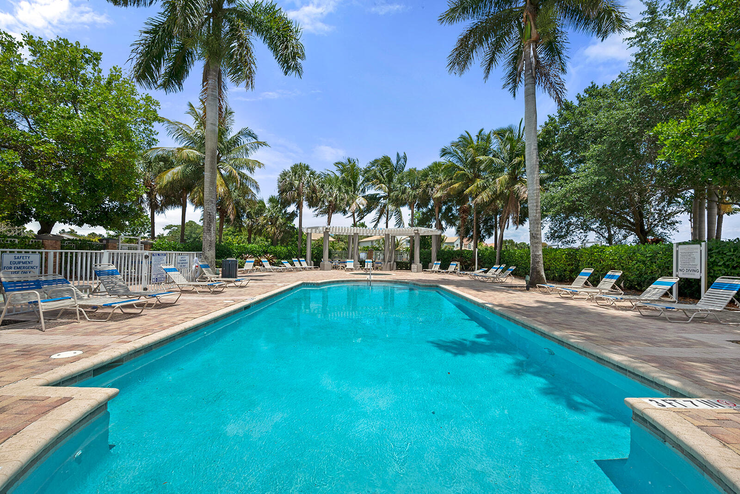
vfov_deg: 81.3
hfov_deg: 104.2
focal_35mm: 14
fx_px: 288
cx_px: 370
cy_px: 247
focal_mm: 14
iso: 100
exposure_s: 1/500
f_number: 8
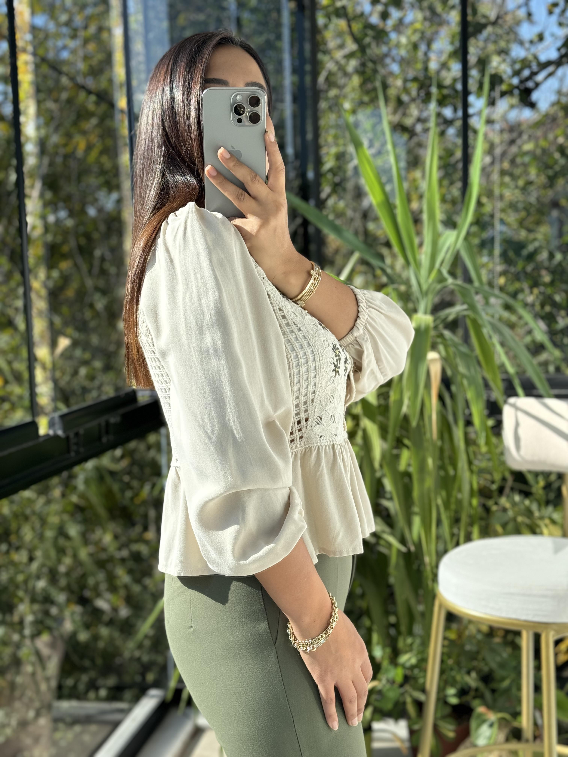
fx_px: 1050
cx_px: 284
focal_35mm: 48
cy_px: 378
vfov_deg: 39.7
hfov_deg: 30.3
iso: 64
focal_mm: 6.76
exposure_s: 1/876
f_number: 1.78
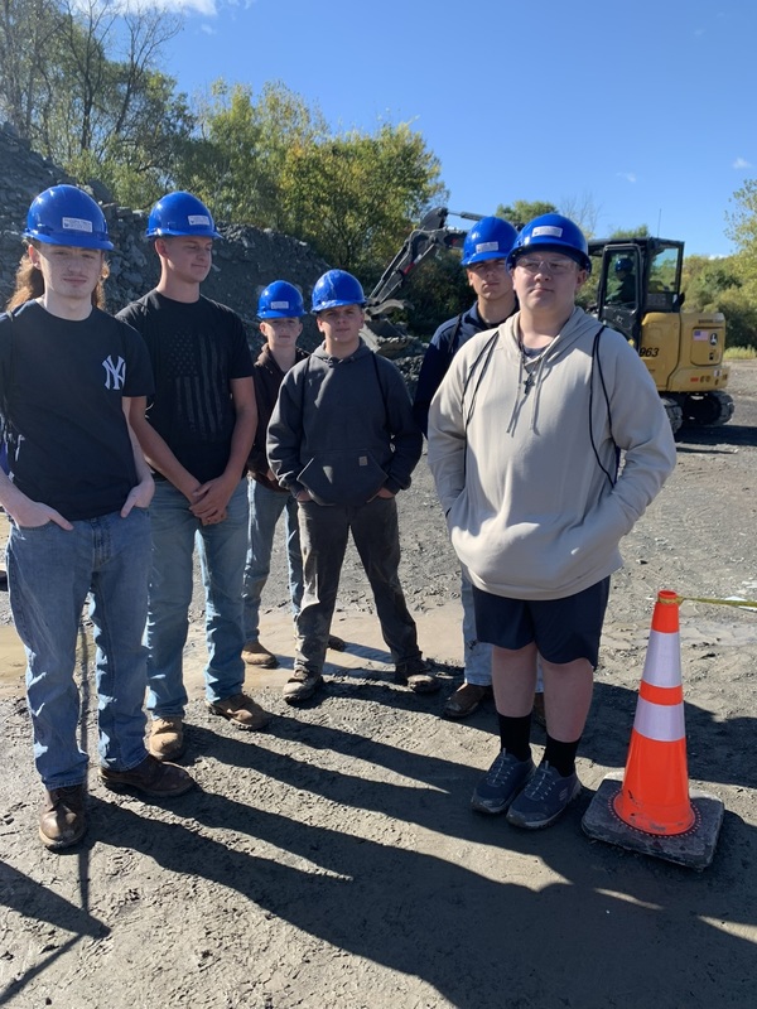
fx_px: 758
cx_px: 378
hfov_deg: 53.1
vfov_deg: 67.3
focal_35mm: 26
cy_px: 504
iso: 25
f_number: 1.8
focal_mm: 4.25
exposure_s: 1/1088
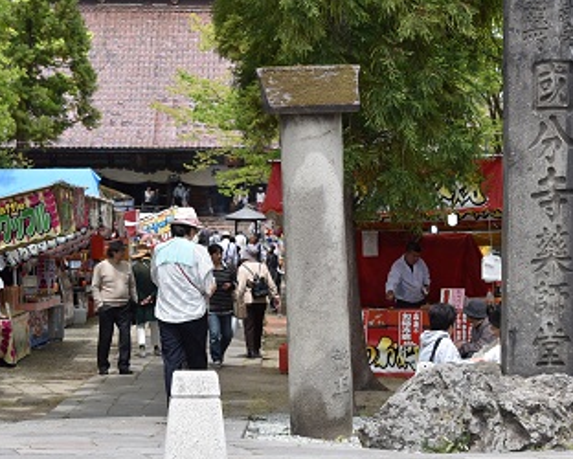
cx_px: 208
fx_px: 1895
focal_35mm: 112
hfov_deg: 17.2
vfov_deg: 13.8
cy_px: 211
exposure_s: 1/320
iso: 200
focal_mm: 55
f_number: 8
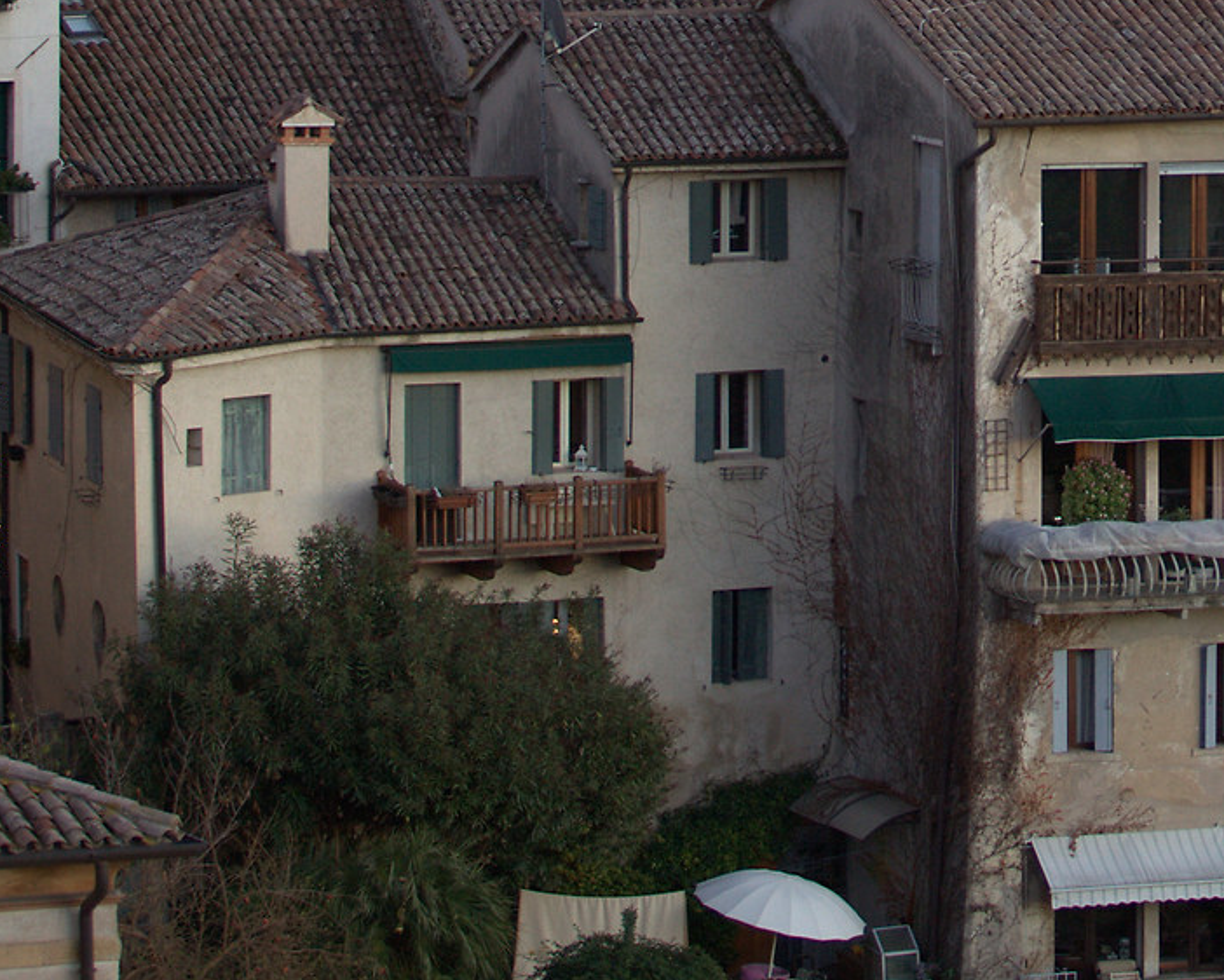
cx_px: 1292
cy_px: -275
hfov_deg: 8.8
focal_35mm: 218
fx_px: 7899
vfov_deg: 7.0
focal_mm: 70
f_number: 2.8
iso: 320
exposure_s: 1/80
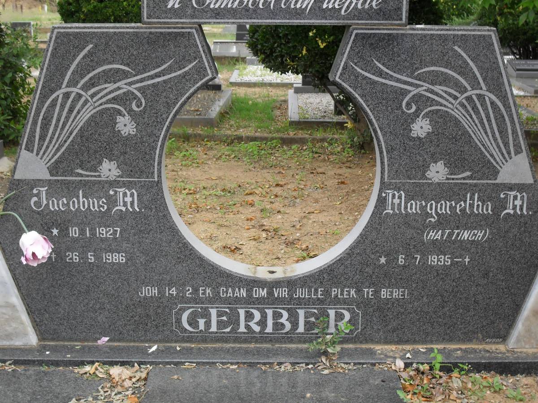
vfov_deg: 25.7
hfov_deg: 33.8
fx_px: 886
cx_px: 269
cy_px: 202
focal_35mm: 57
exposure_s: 1/125
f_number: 4.3
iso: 100
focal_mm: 10.1
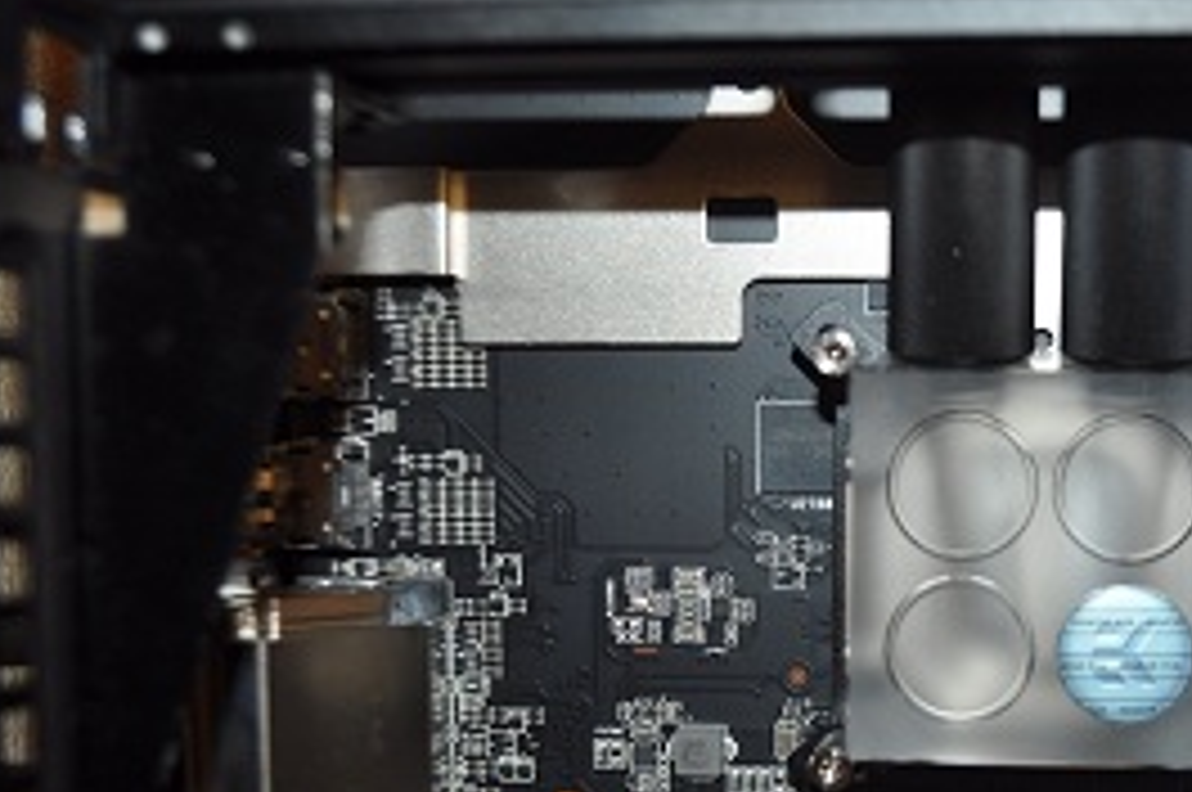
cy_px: 508
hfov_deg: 34.7
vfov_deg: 24.0
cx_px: 927
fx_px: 1852
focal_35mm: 56
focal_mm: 22
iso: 200
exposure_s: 1/60
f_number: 3.8
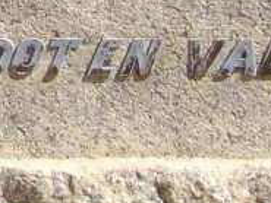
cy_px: -269
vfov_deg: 5.0
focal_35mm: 292
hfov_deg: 6.7
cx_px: -154
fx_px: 2287
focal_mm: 7.4
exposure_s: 1/400
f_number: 5.4
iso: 80
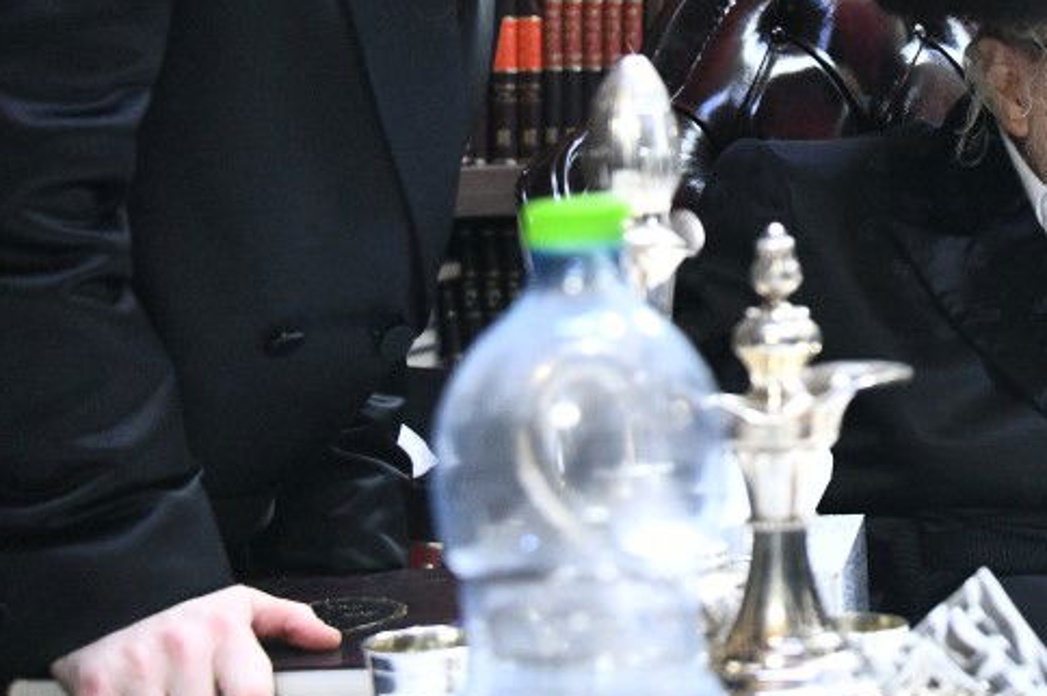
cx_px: 1170
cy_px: 84
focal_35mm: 131
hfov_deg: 15.2
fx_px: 3807
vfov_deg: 10.4
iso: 8000
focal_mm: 55
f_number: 5.6
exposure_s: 1/100
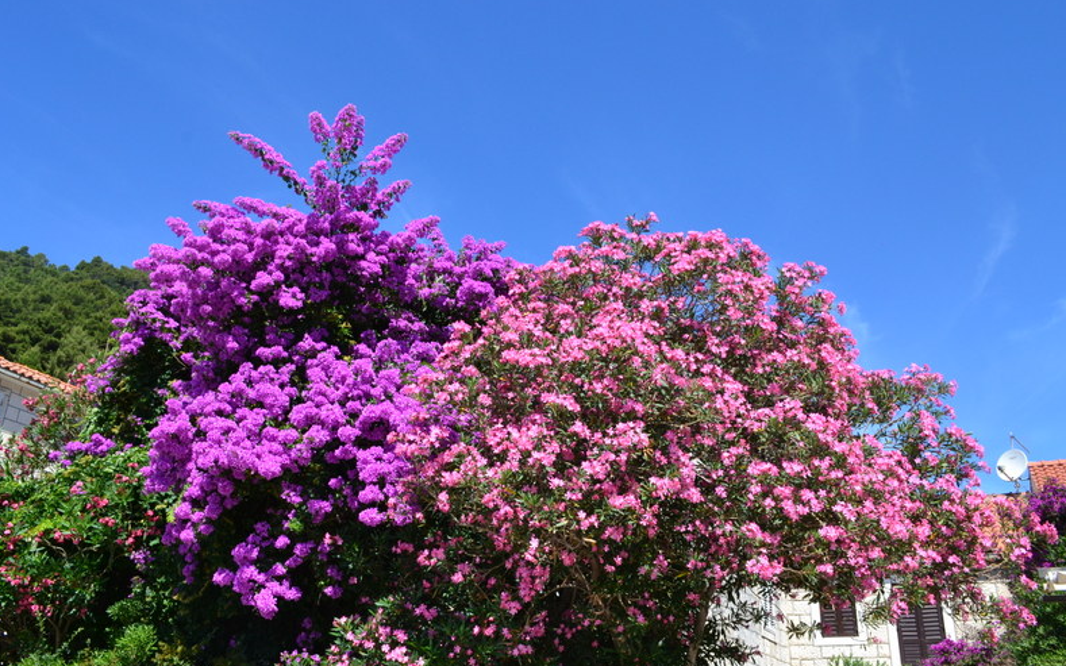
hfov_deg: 61.2
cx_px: 527
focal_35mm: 31
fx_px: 901
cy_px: 354
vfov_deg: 40.6
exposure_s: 1/320
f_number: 10
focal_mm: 20
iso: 400
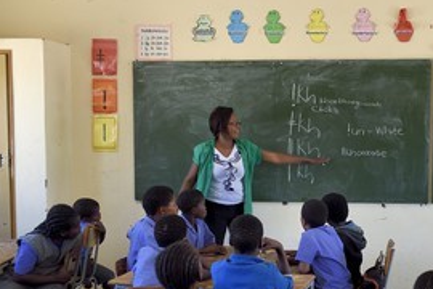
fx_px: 674
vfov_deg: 23.9
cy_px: 217
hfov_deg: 35.3
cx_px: 285
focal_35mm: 56
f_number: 5
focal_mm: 36
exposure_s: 1/200
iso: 800
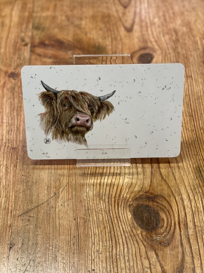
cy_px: 136
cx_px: 102
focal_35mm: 52
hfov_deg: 28.0
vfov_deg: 36.8
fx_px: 409
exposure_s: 1/100
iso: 200
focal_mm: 6
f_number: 2
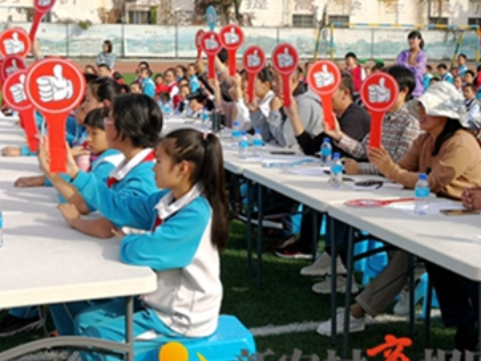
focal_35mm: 58
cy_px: 133
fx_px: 806
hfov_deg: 33.0
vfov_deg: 25.2
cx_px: 304
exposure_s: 1/2364
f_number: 1.6
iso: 50
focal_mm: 3.95
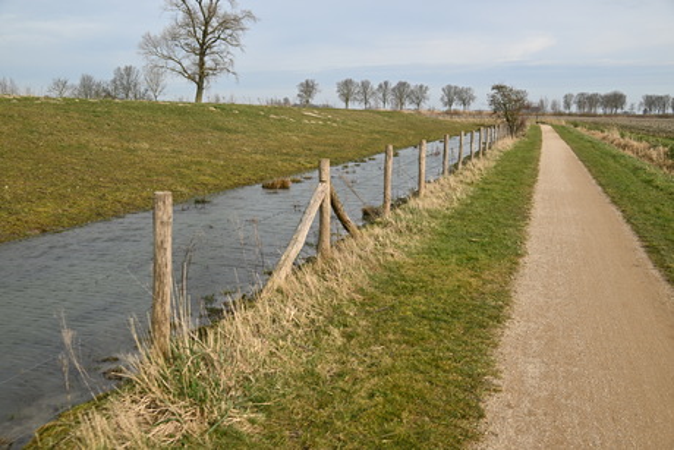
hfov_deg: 54.4
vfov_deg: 37.9
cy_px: 225
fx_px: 655
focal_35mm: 35
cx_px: 337
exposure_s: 1/320
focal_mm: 35
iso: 160
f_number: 8
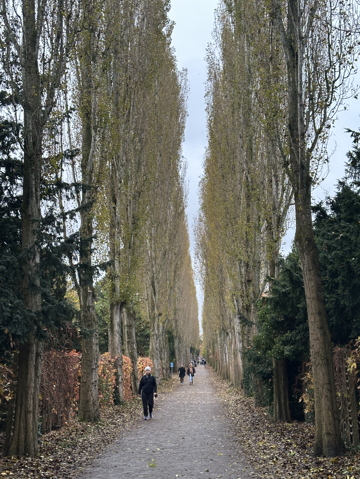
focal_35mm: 48
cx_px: 180
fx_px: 666
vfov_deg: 39.7
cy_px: 240
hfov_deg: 30.3
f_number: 1.78
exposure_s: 1/64
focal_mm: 6.86
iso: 80
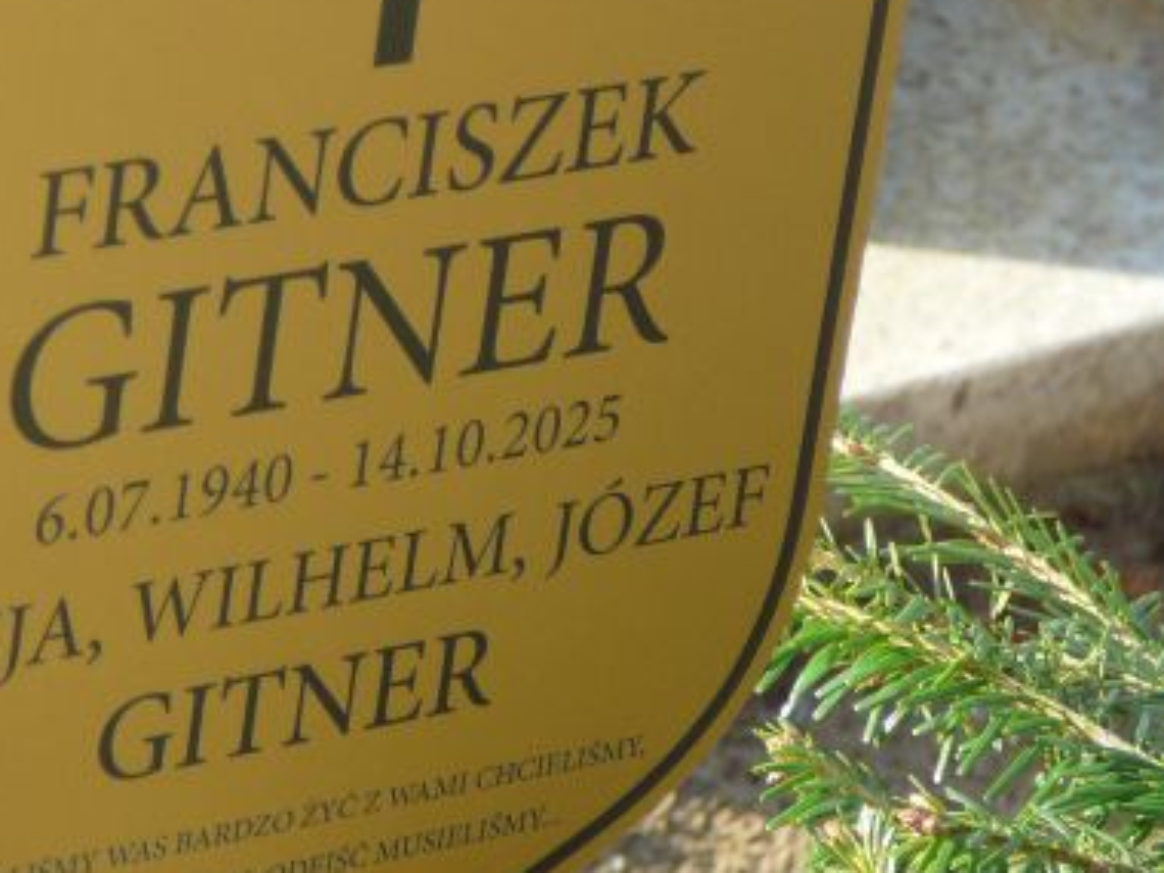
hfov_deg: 7.3
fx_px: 9113
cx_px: 325
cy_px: 297
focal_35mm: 271
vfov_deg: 5.5
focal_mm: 23.9
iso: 80
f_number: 4
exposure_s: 1/125
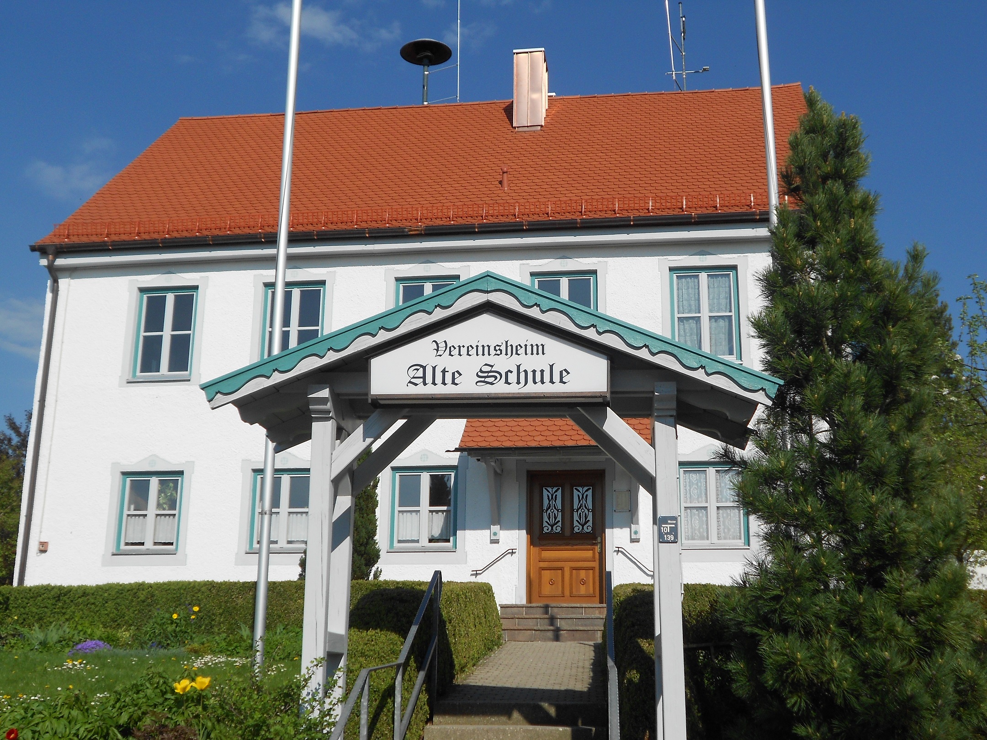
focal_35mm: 43
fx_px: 1226
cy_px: 370
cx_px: 494
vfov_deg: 33.6
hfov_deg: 43.9
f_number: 4.2
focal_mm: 7.7
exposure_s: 1/1250
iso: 80
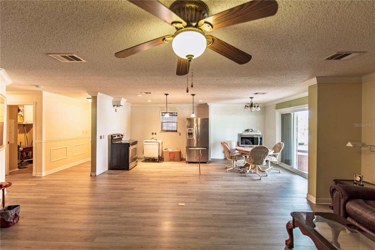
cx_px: 188
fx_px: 156
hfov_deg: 100.4
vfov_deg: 77.3
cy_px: 125
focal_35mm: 15
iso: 100
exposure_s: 1/20
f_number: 2.8
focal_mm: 15
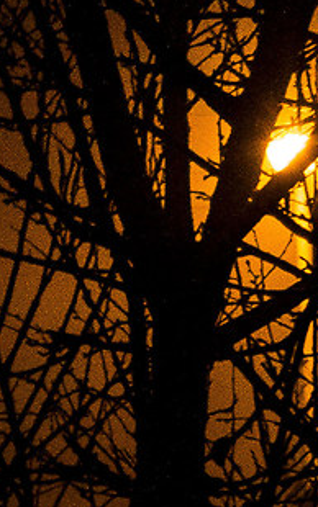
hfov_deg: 1.4
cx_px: 496
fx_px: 13119
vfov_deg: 2.2
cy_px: 595
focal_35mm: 947
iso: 800
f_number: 5.3
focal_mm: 80
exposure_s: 1/10
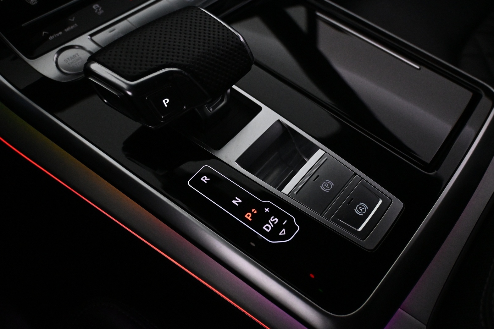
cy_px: 167
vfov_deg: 39.7
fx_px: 456
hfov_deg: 56.9
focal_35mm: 33
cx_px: 242
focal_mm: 21.5
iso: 4000
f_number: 4
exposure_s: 1/320
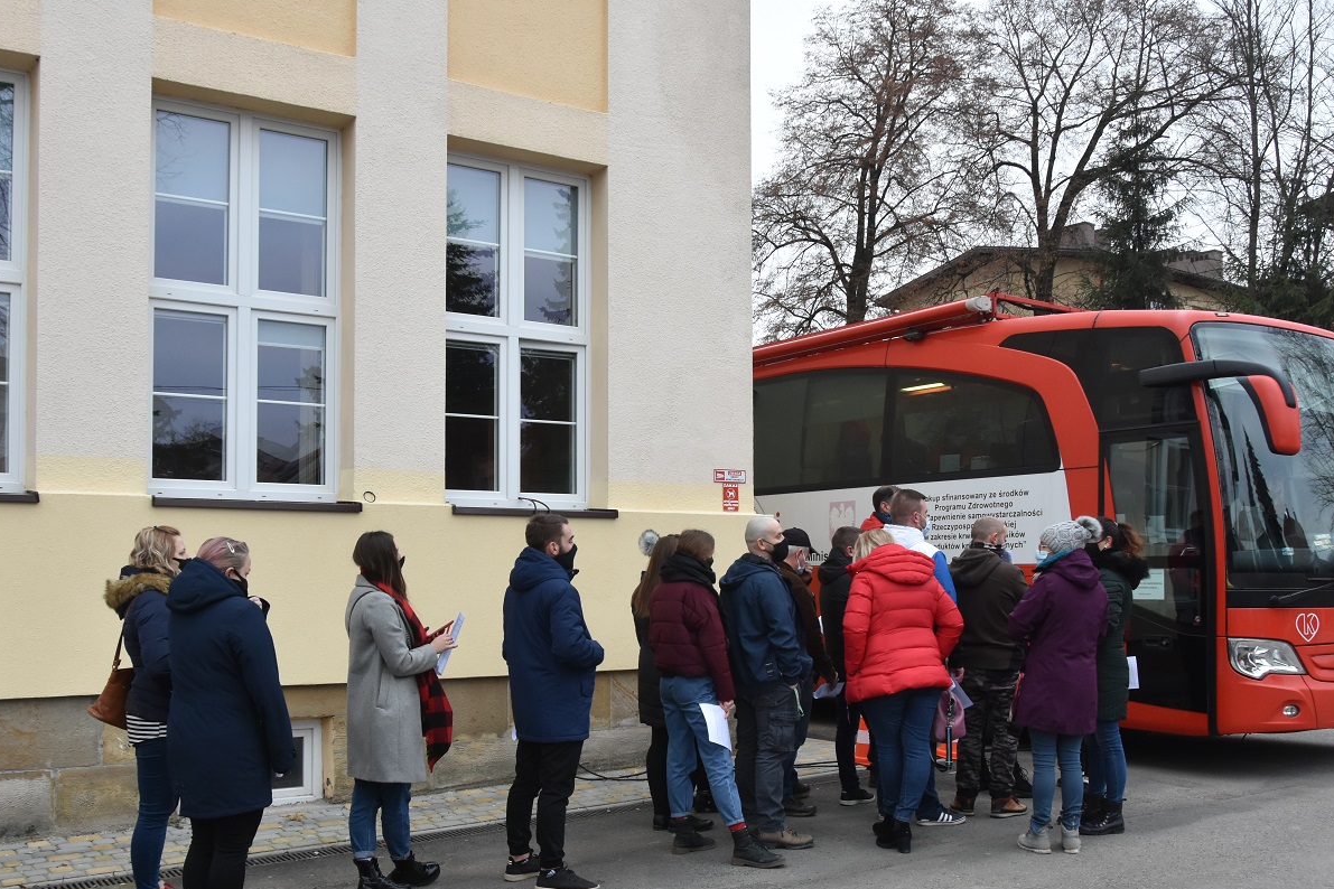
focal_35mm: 34
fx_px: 1260
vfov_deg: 38.7
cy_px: 552
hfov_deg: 55.7
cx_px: 612
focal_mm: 18
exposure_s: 1/160
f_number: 6.3
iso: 800
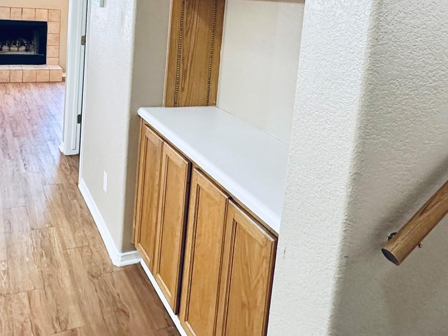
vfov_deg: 39.6
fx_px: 440
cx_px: 187
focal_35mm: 34
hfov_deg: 53.7
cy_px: 52
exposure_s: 1/60
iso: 320
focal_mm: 2.22
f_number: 2.2
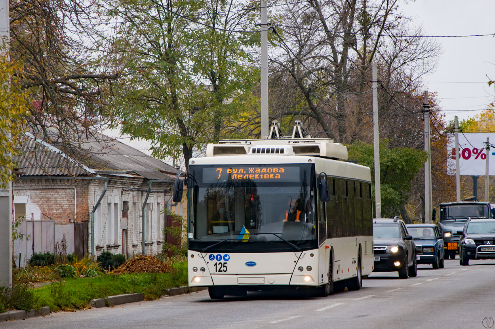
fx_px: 2163
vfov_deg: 8.7
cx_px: 248
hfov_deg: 13.1
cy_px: 164
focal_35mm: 158
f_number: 6.3
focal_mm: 105
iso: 200
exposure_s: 1/320
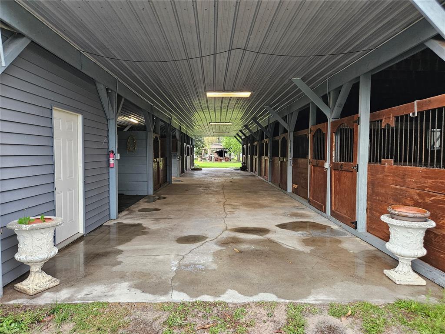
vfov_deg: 58.9
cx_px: 222
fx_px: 296
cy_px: 167
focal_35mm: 23
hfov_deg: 73.9
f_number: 1.8
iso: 400
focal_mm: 5.4
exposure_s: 1/170
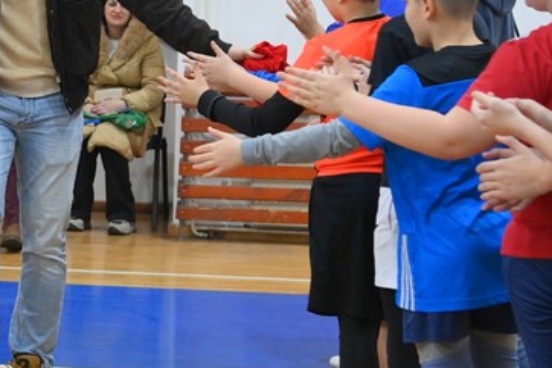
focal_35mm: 146
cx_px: -8
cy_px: 29
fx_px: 2238
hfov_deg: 13.8
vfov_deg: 9.3
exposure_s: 1/400
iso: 3200
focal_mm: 44
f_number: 2.8
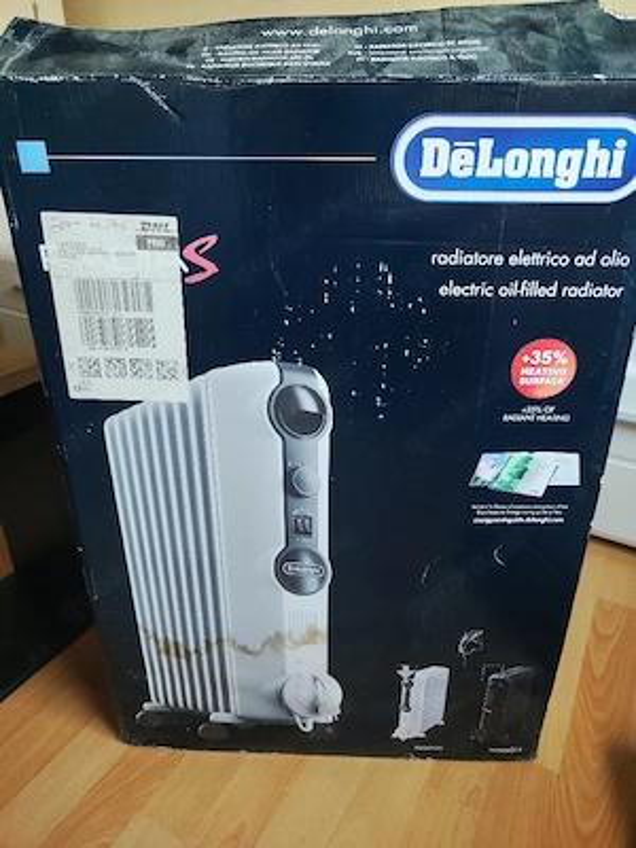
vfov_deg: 45.8
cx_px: 318
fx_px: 1004
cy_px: 424
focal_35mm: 41
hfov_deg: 35.1
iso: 366
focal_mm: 5.59
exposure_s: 1/50
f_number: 1.88
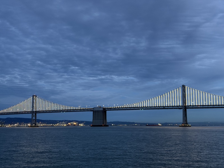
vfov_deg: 28.0
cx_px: 112
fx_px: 336
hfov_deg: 36.8
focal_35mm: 52
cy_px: 84
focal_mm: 5.96
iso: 320
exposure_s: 1/30
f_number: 1.6
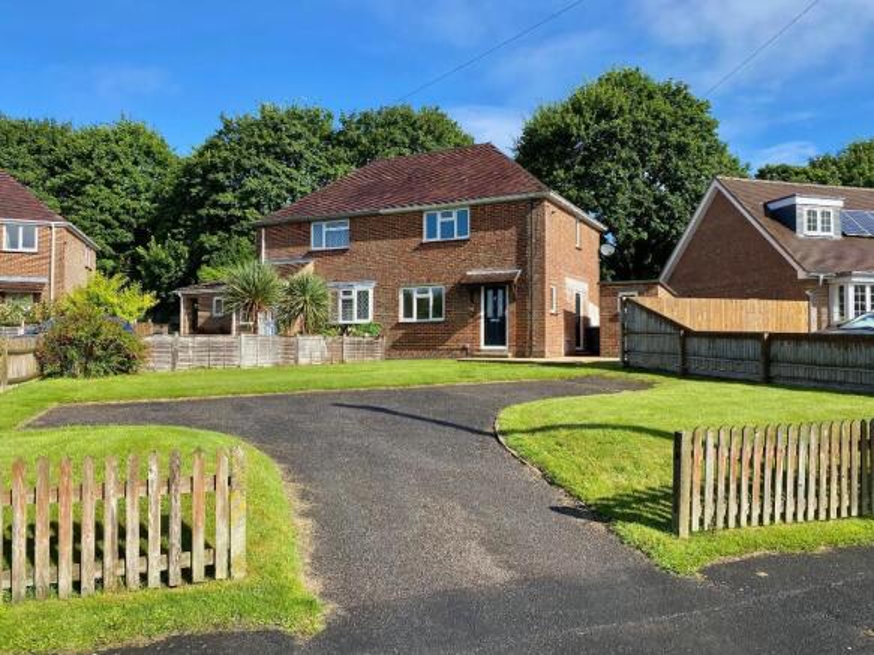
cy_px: 328
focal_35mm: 26
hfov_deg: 67.3
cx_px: 437
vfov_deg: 53.0
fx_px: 656
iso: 32
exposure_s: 1/1585
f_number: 1.8
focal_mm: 4.25
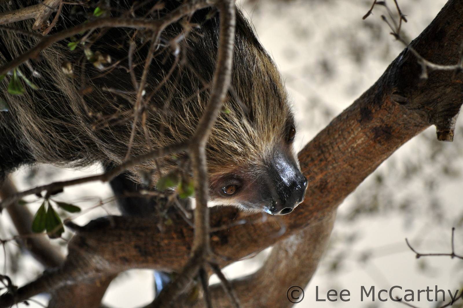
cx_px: 232
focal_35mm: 450
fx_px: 5781
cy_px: 154
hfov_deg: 4.6
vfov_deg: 3.0
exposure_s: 1/15
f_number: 5.6
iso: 800
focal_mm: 300
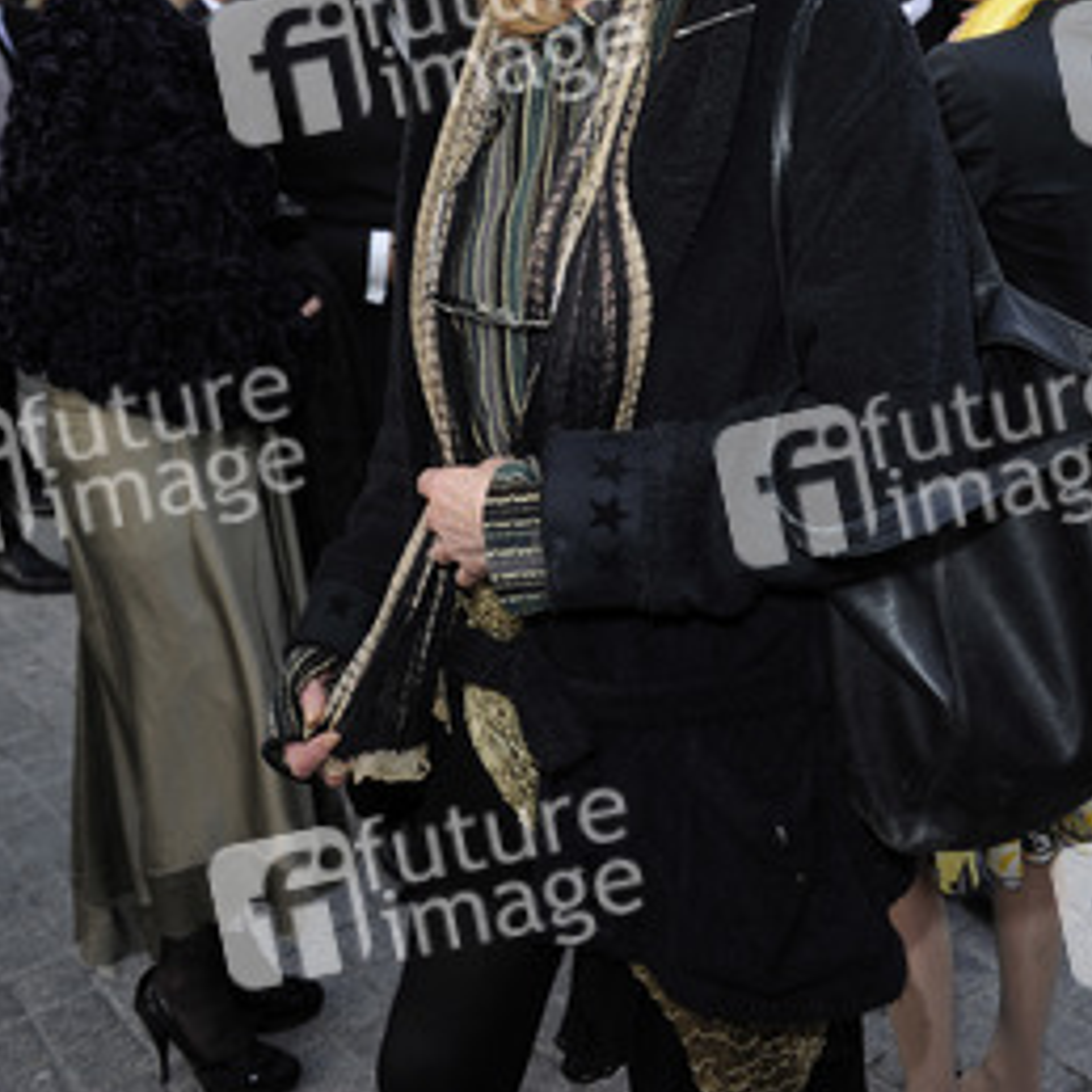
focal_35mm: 42
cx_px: 548
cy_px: 257
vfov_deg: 38.8
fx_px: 1499
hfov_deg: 40.0
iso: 320
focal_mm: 32
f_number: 6.3
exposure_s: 1/200
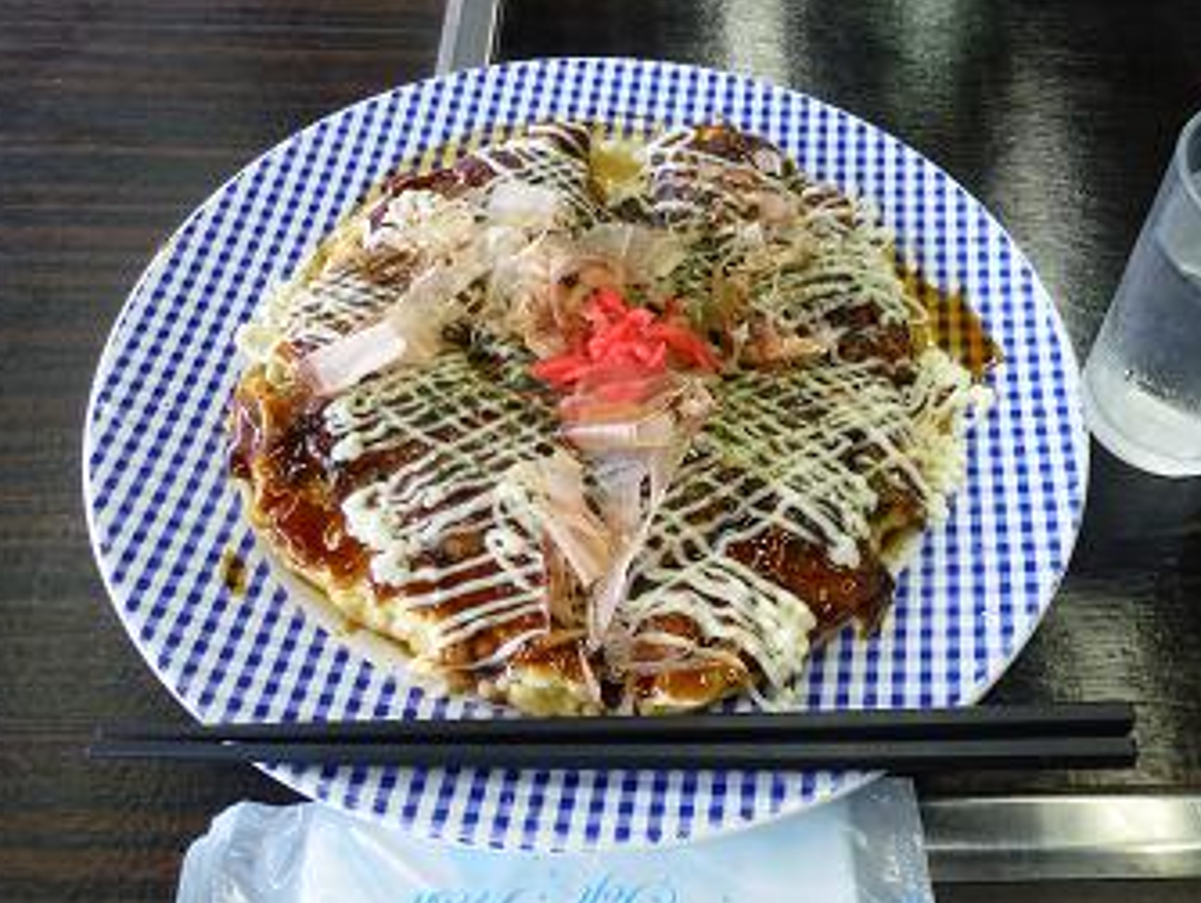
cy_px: 522
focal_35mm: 31
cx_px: 694
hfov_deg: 58.0
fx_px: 1076
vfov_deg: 45.3
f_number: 3.3
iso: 200
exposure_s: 1/40
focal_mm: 4.3
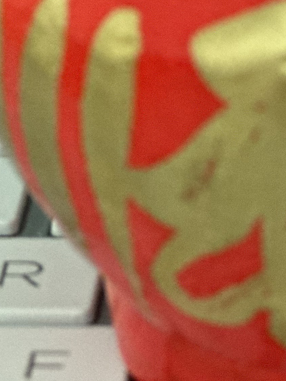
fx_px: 3018
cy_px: -106
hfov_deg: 5.4
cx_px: 370
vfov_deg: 7.2
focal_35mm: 274
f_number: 2.8
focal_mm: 9
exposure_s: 1/37
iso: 400
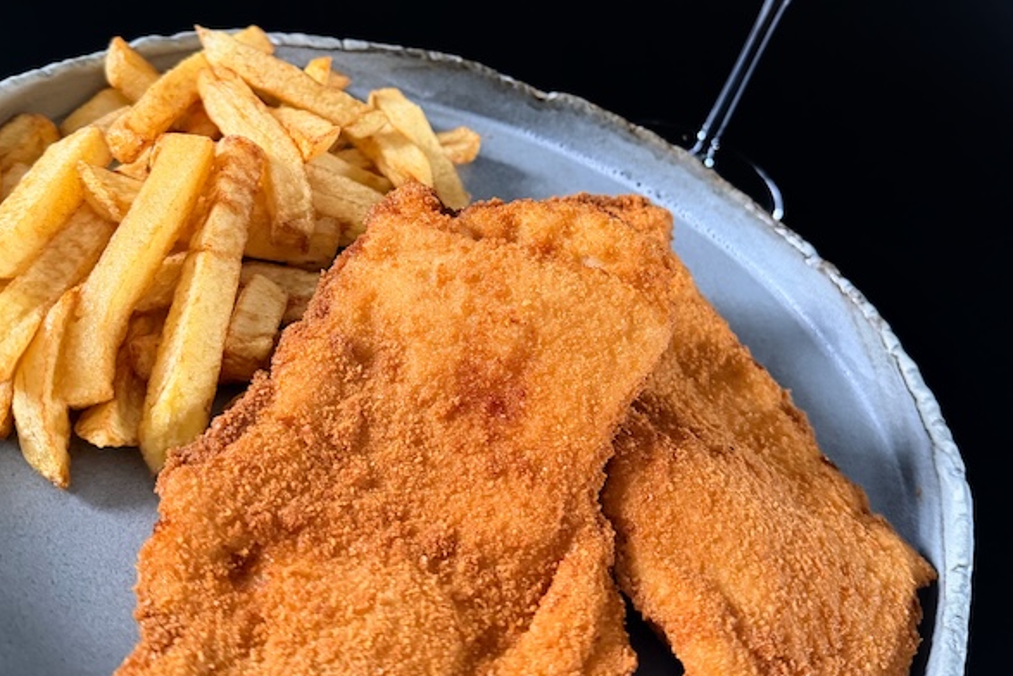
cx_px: 500
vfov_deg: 38.4
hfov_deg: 55.8
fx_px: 957
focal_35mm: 34
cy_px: 219
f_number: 1.78
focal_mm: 6.76
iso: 800
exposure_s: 1/47
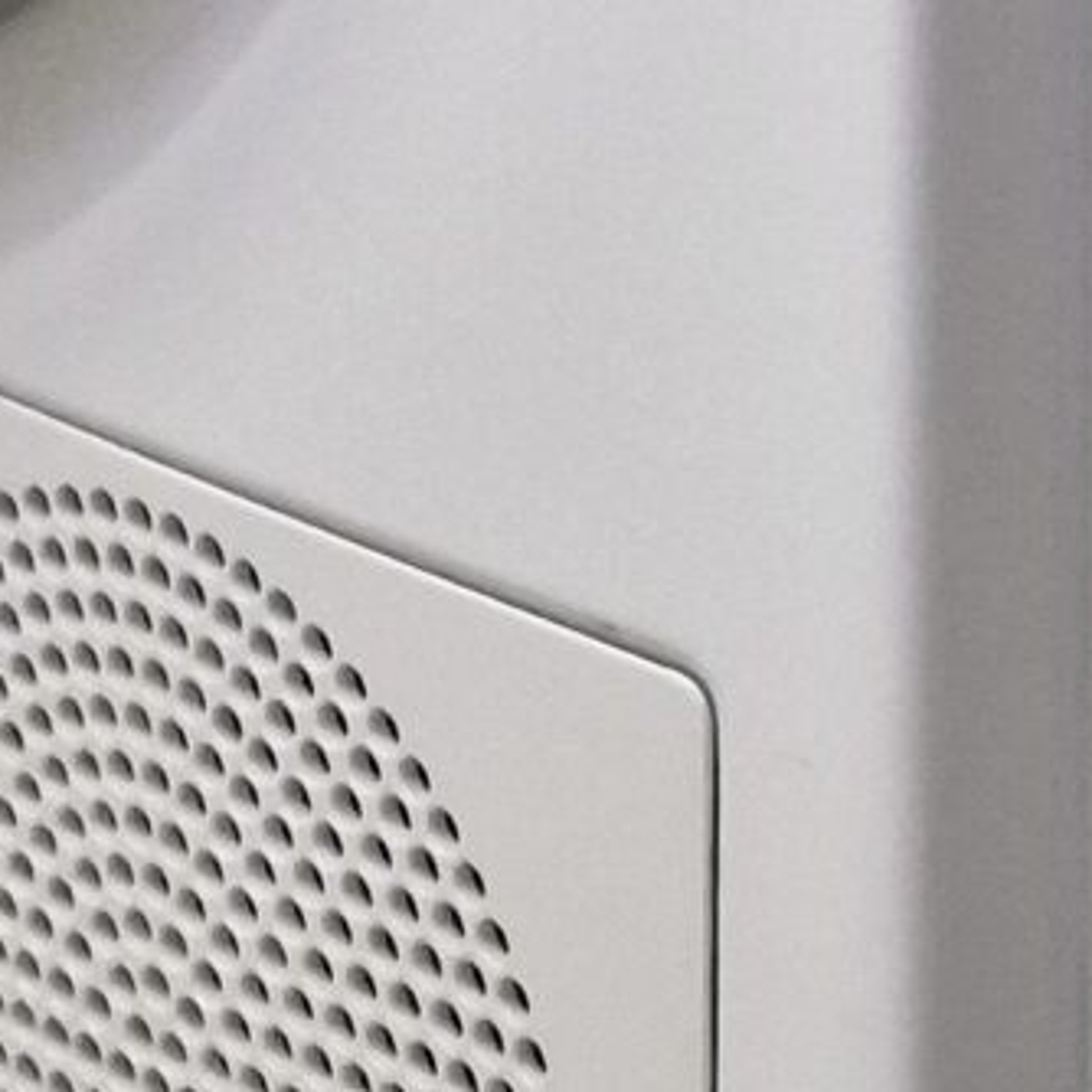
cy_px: -1412
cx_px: 814
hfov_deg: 11.2
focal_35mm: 156
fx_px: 5568
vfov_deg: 10.0
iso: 1000
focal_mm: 6.4
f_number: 1.8
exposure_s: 1/100
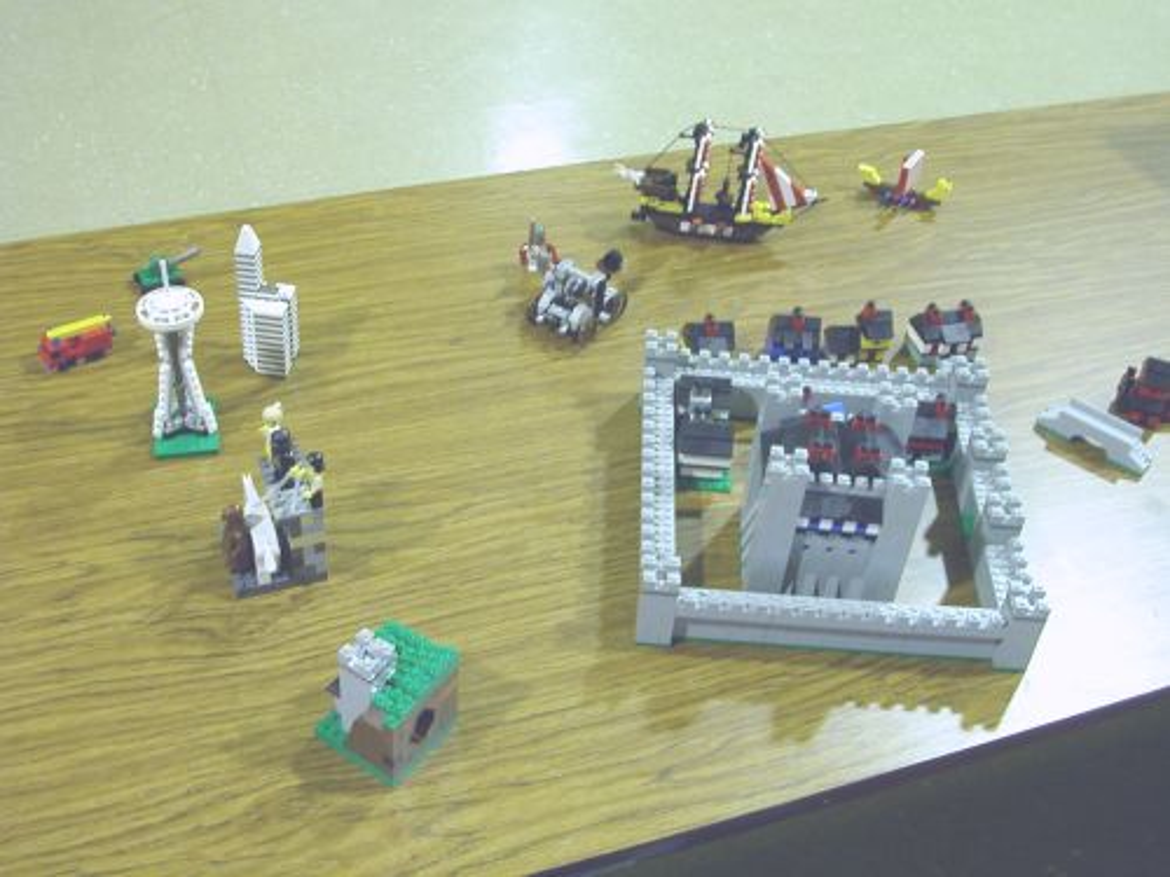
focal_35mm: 43
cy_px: 438
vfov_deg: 33.6
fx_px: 1453
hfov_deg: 43.9
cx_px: 585
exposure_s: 1/5.2
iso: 100
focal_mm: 6.6
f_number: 2.9
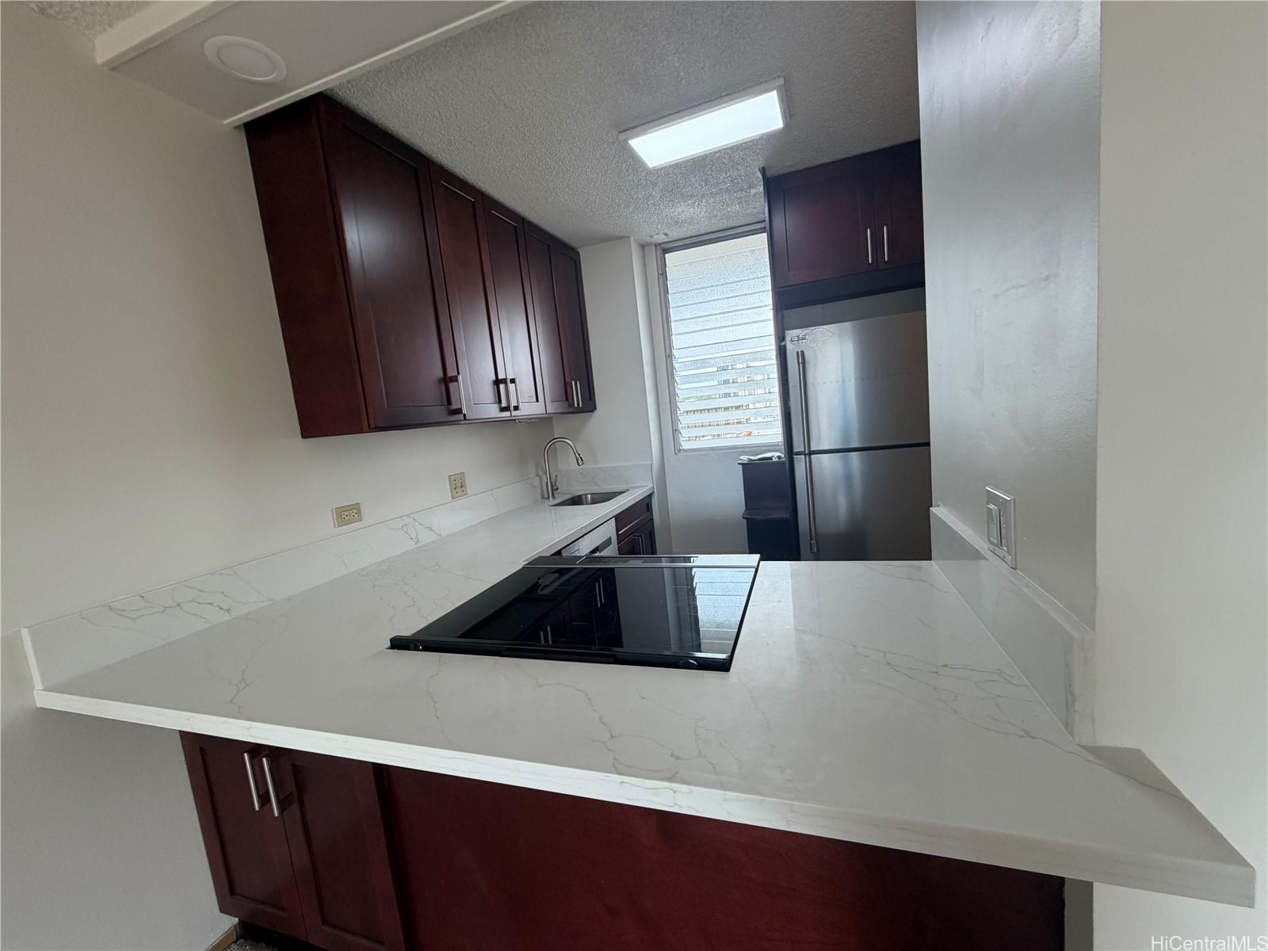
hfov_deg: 102.1
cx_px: 634
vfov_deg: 85.7
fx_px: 513
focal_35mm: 14
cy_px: 476
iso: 125
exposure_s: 1/120
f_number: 2.2
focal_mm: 2.22
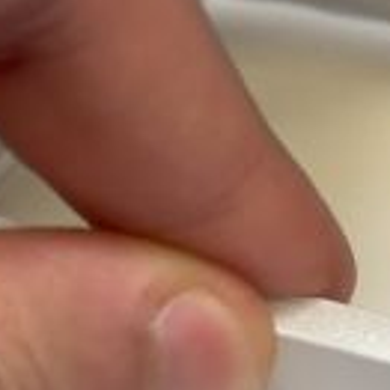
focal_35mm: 95
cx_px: 371
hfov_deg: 17.9
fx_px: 1211
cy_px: 444
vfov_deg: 17.6
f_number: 1.6
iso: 80
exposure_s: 1/120
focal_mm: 5.96
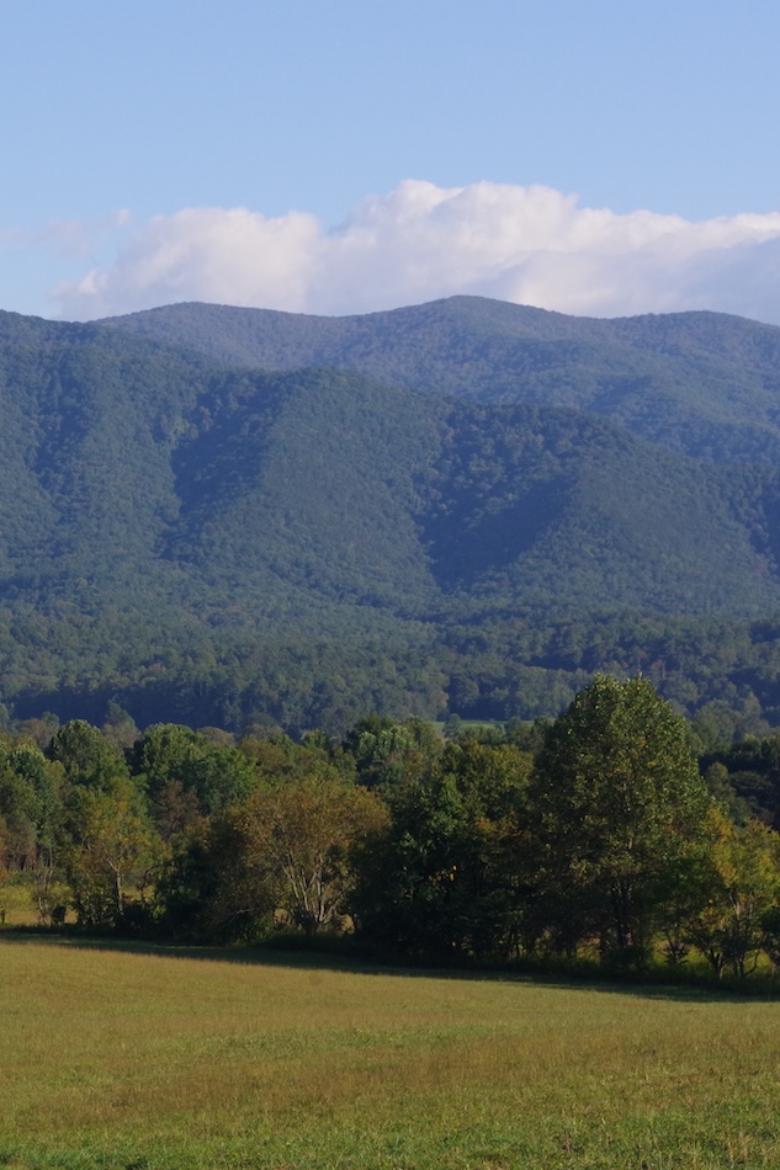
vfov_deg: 21.0
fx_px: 3153
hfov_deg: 14.0
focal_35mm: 97
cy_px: 589
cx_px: 70
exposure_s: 1/160
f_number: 13
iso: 800
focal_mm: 42.5
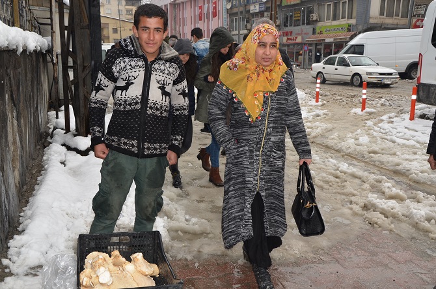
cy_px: 144
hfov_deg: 51.4
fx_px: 453
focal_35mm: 38
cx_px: 218
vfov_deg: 35.3
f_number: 8
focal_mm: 25
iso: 320
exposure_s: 1/250
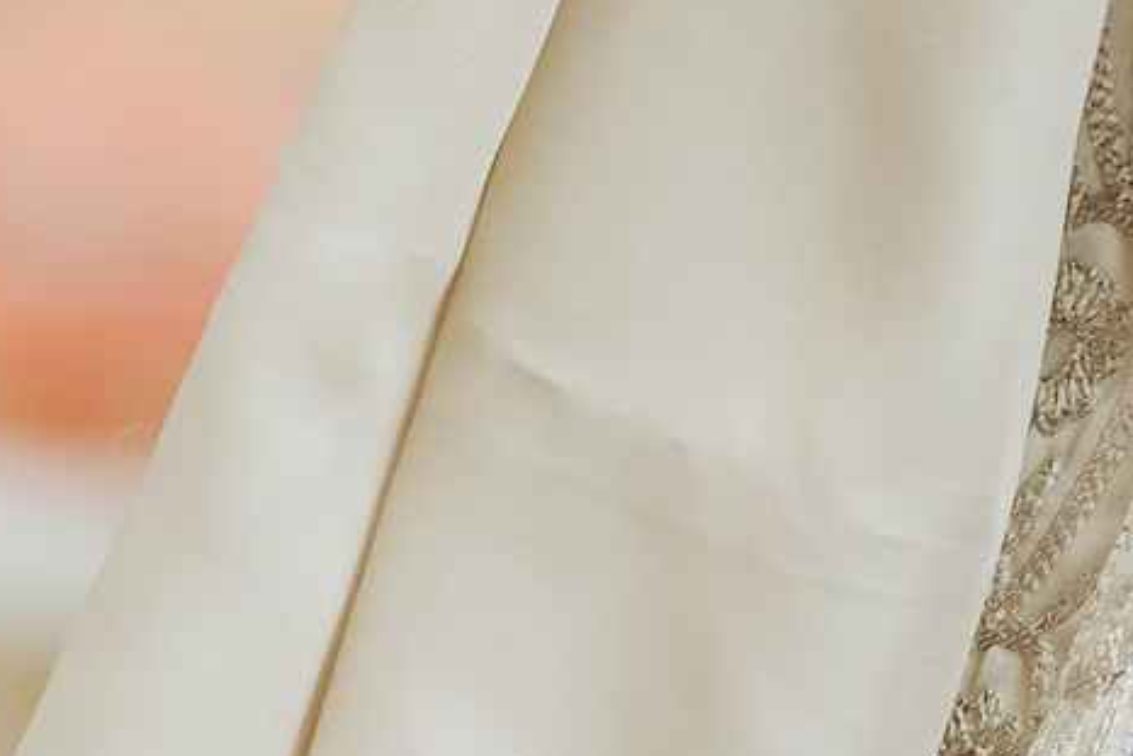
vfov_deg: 2.0
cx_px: 1486
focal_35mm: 698
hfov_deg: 2.9
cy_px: -269
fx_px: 21973
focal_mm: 85
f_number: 2
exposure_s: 1/250
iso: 500
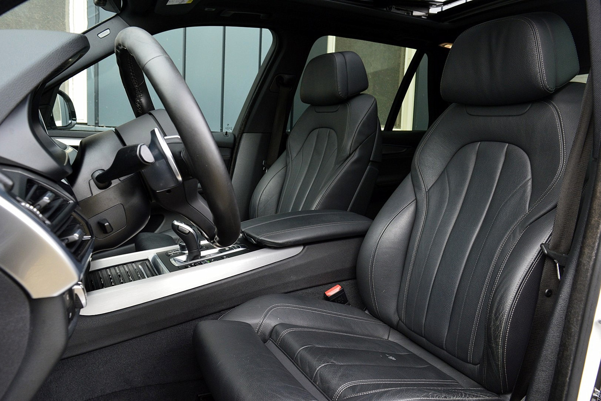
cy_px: 200
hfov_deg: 67.4
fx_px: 451
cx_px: 300
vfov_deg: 47.9
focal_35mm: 27
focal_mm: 18
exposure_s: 1/60
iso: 800
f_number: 6.3
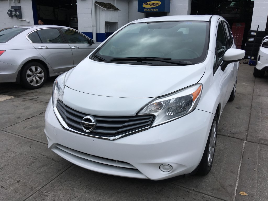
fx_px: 225
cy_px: 100
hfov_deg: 61.7
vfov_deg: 48.2
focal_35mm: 29
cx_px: 134
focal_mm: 4.15
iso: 25
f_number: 2.2
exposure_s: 1/1399
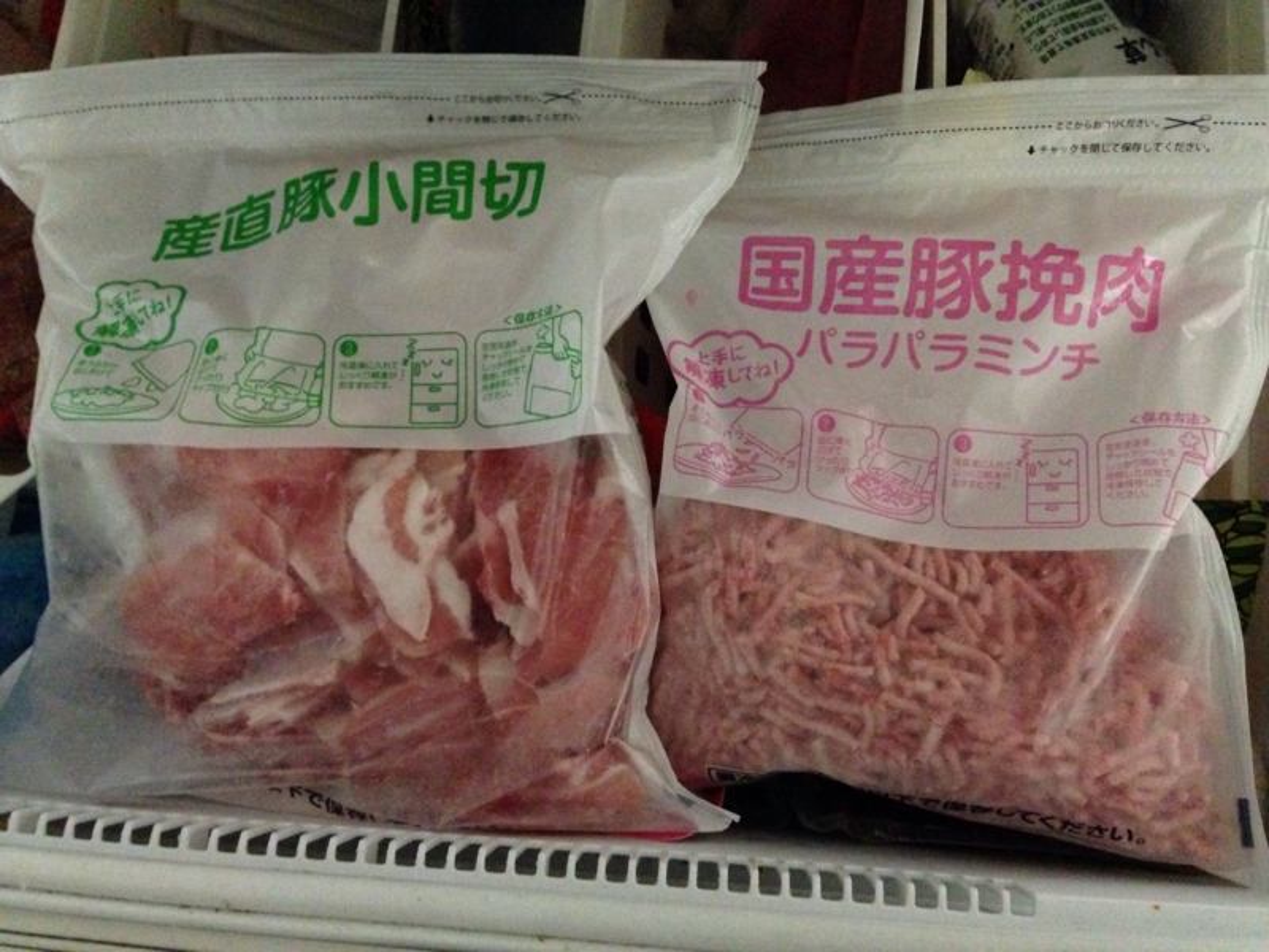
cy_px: 476
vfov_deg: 42.9
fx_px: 1210
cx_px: 634
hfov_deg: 55.4
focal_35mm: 33
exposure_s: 1/15
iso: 800
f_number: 2.4
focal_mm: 4.12
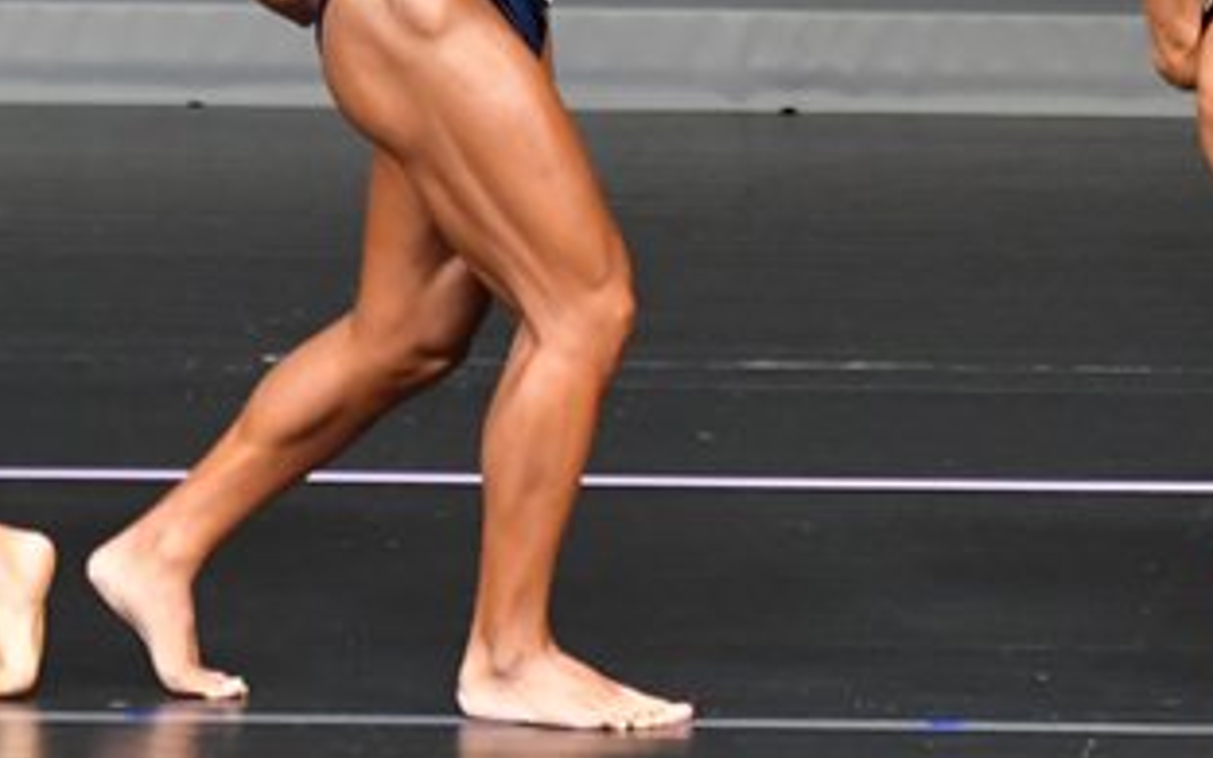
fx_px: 26380
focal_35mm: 798
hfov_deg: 2.6
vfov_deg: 1.6
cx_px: 1071
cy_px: 31
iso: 5000
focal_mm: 210
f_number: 5.6
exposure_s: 1/400
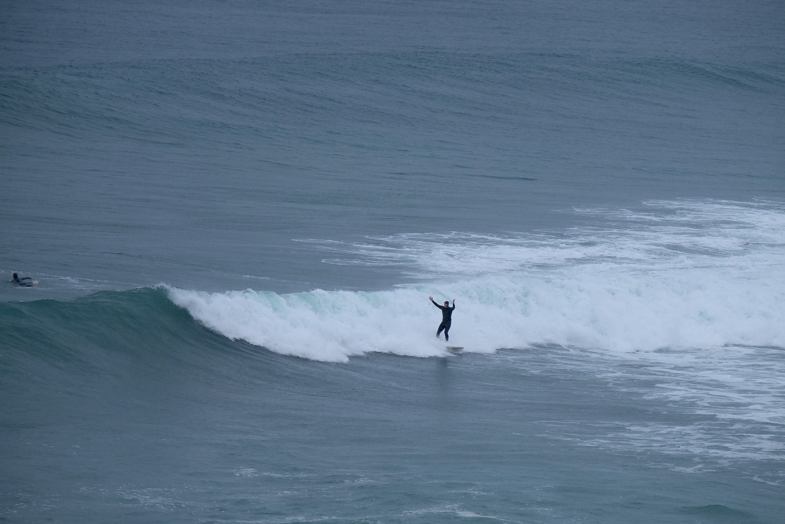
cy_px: 262
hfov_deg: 6.0
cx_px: 392
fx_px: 7523
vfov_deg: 4.0
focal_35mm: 345
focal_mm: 230
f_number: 6.7
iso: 400
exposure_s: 1/1100
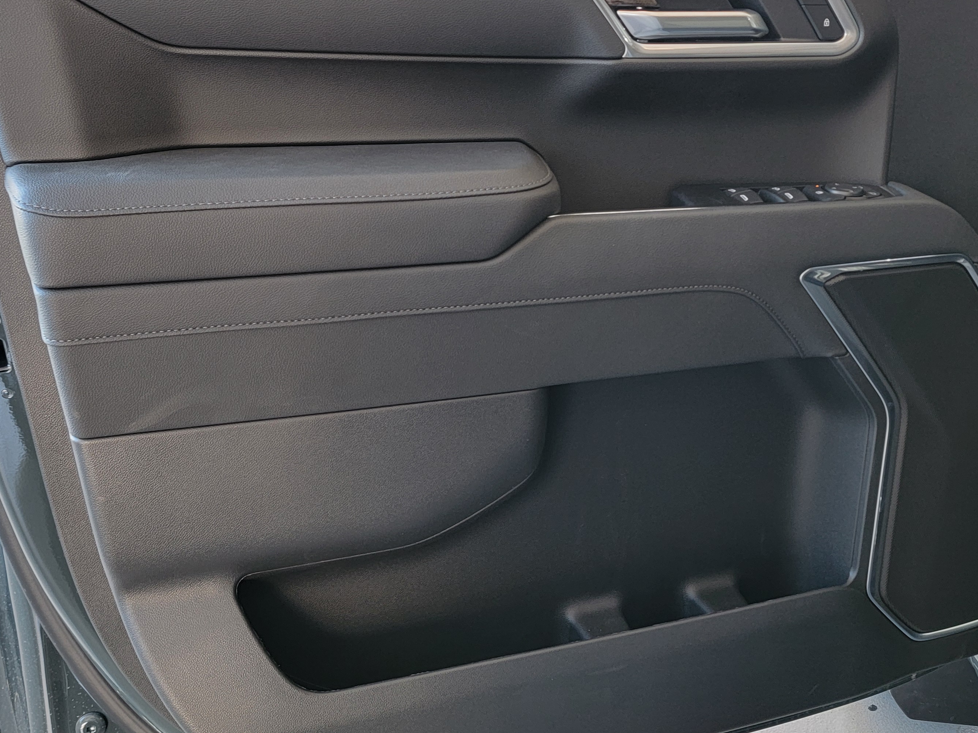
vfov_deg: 39.6
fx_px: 1017
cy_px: 325
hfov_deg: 51.3
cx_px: 527
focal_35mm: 36
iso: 200
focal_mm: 6.7
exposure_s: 1/40
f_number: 1.8
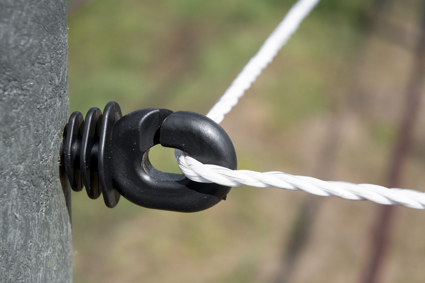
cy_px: 142
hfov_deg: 24.2
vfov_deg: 16.3
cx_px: 212
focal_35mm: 84
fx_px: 992
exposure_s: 1/8000
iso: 1100
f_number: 4.5
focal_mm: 56
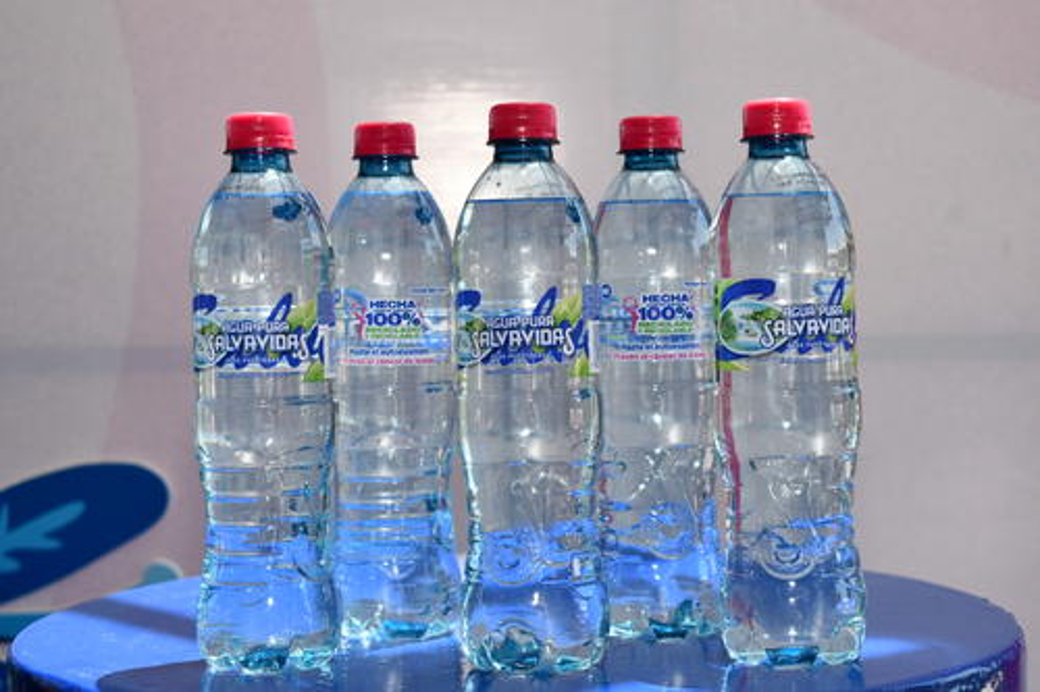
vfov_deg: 18.9
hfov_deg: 28.1
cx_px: 520
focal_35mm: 72
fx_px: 2079
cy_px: 346
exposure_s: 1/125
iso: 160
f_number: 5.6
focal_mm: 48
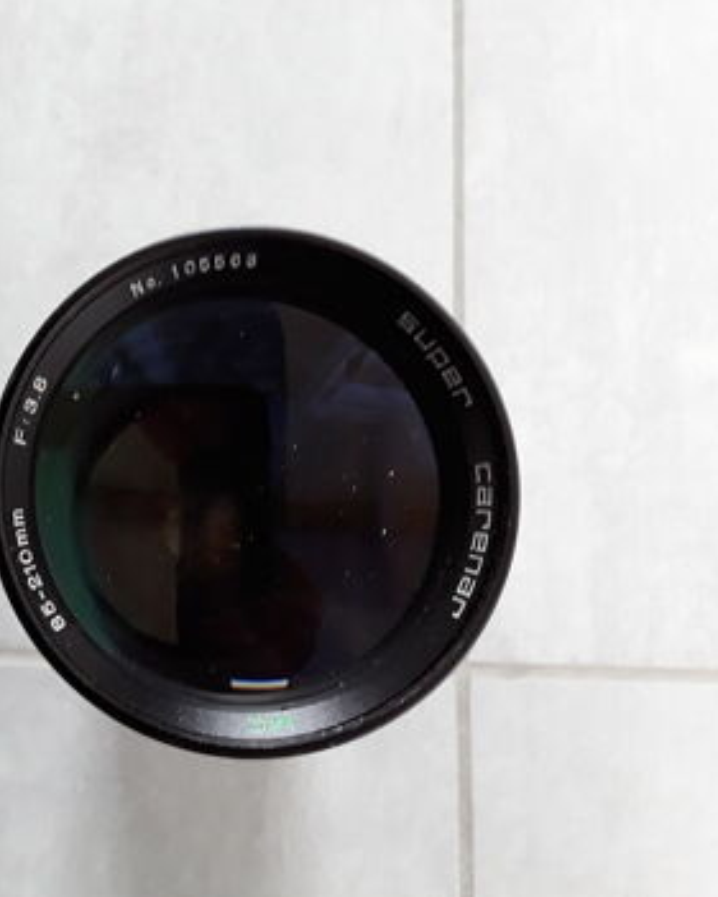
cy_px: 455
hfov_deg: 40.3
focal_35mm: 36
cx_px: 199
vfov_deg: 50.3
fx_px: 956
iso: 200
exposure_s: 1/17
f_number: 1.9
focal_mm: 2.91
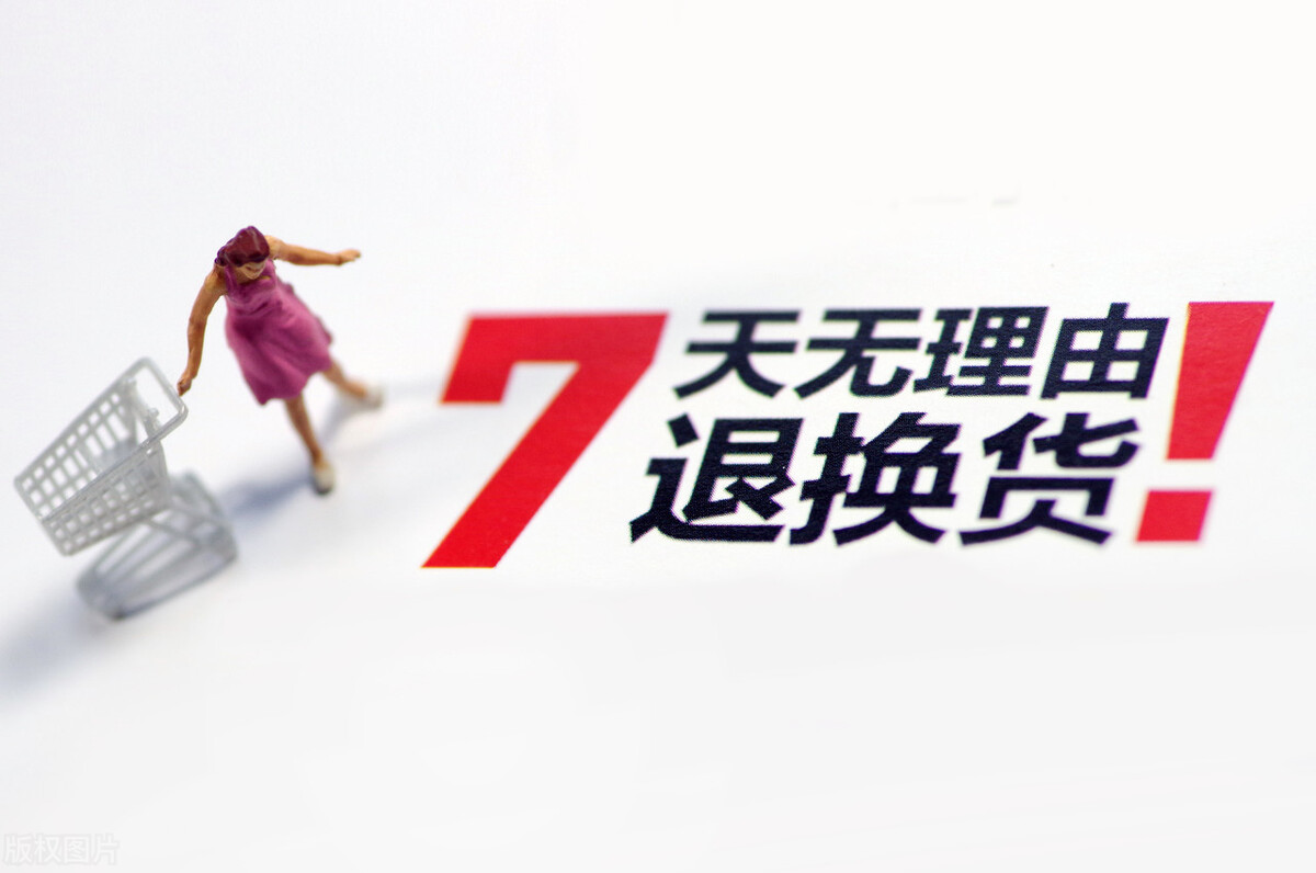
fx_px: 5474
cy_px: 436
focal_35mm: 150
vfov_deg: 9.1
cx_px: 658
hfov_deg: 13.7
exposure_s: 1/320
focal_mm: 100
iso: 800
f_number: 4.5
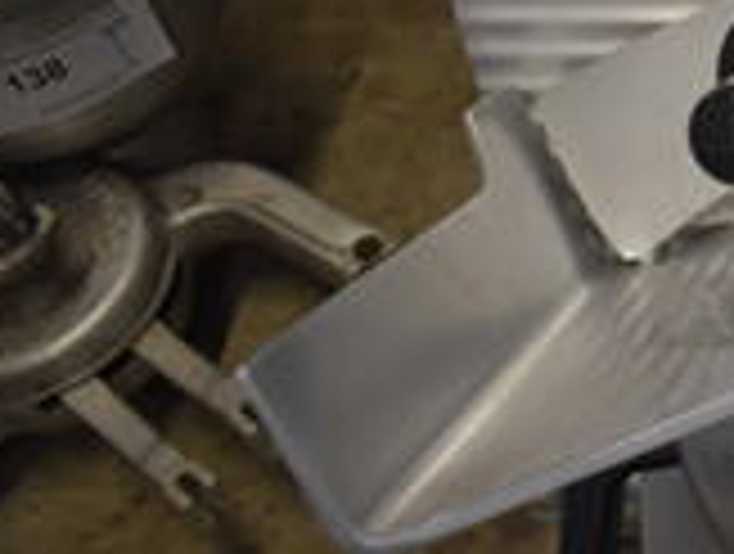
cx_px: 1045
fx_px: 1615
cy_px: 162
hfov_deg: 22.0
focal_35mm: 76
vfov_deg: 19.4
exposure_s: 1/125
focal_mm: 18
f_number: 3.5
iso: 1400
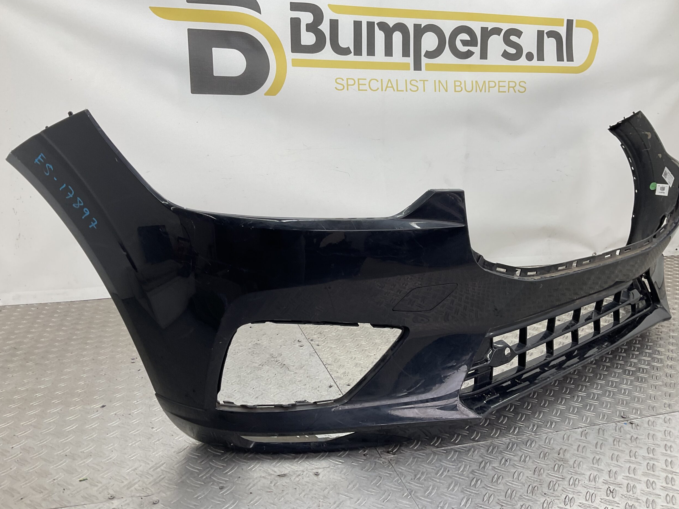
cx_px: 345
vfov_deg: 46.8
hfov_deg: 60.0
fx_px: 588
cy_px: 247
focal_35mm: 30
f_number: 1.8
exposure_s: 1/120
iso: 25
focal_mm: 3
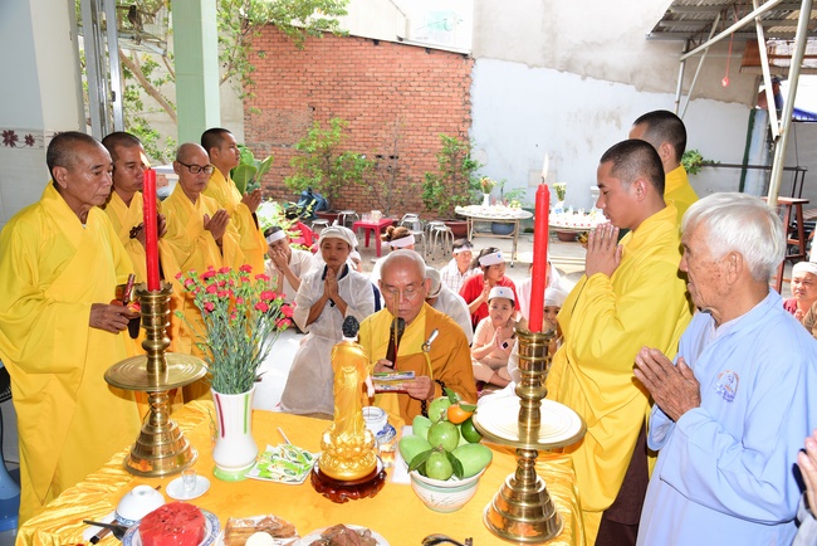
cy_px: 273
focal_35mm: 28
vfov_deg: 46.4
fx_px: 636
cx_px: 408
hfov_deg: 65.4
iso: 250
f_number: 5.6
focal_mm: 28
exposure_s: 1/100
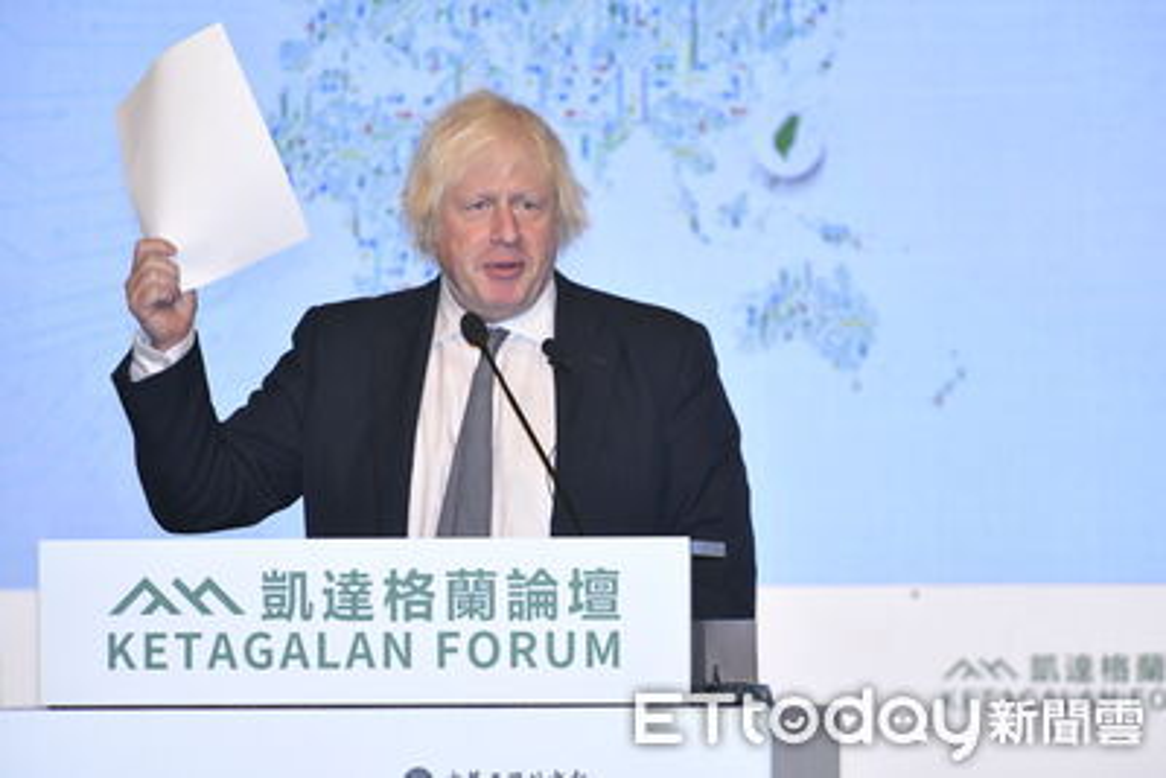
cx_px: 583
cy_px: 389
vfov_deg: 3.4
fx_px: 12960
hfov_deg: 5.2
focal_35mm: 400
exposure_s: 1/250
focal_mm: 400
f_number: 5.6
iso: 4000
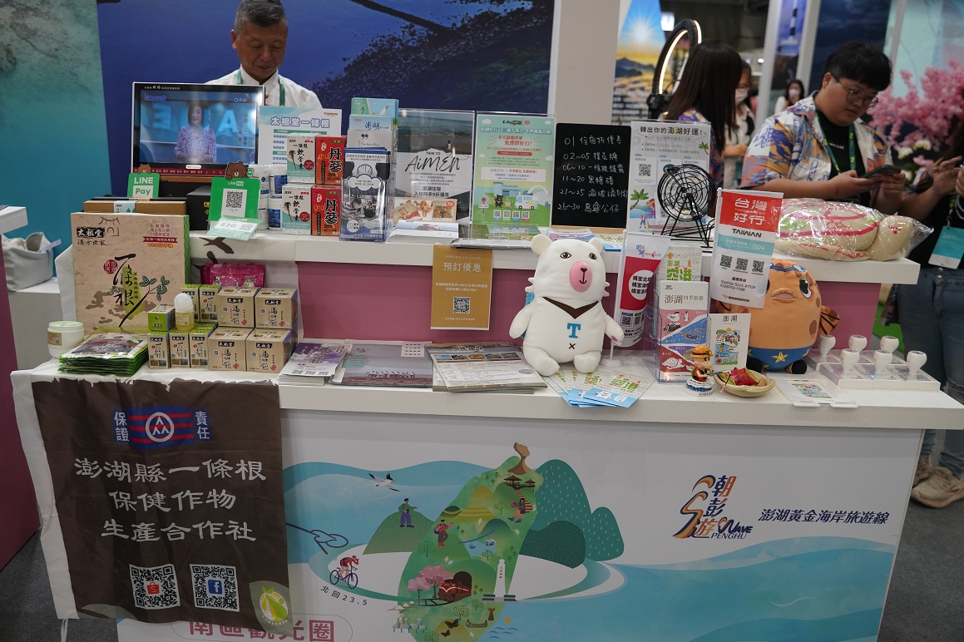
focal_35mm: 29
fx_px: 776
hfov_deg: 63.7
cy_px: 314
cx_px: 467
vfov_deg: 44.9
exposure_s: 1/160
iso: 1250
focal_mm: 28
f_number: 4
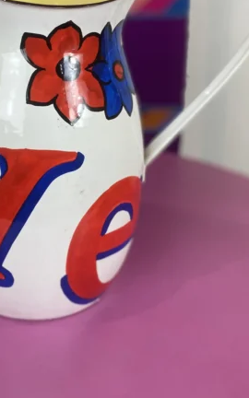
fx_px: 554
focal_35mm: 51
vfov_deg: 39.0
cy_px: 123
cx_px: 46
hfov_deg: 24.9
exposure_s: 1/100
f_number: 1.8
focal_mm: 4.25
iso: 80
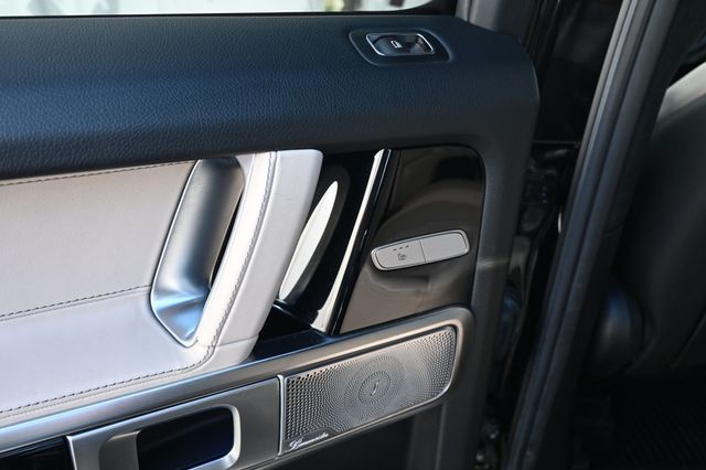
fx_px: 573
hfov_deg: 63.2
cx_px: 353
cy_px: 235
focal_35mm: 29
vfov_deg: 44.6
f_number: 3.8
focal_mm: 19.5
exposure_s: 1/160
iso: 400
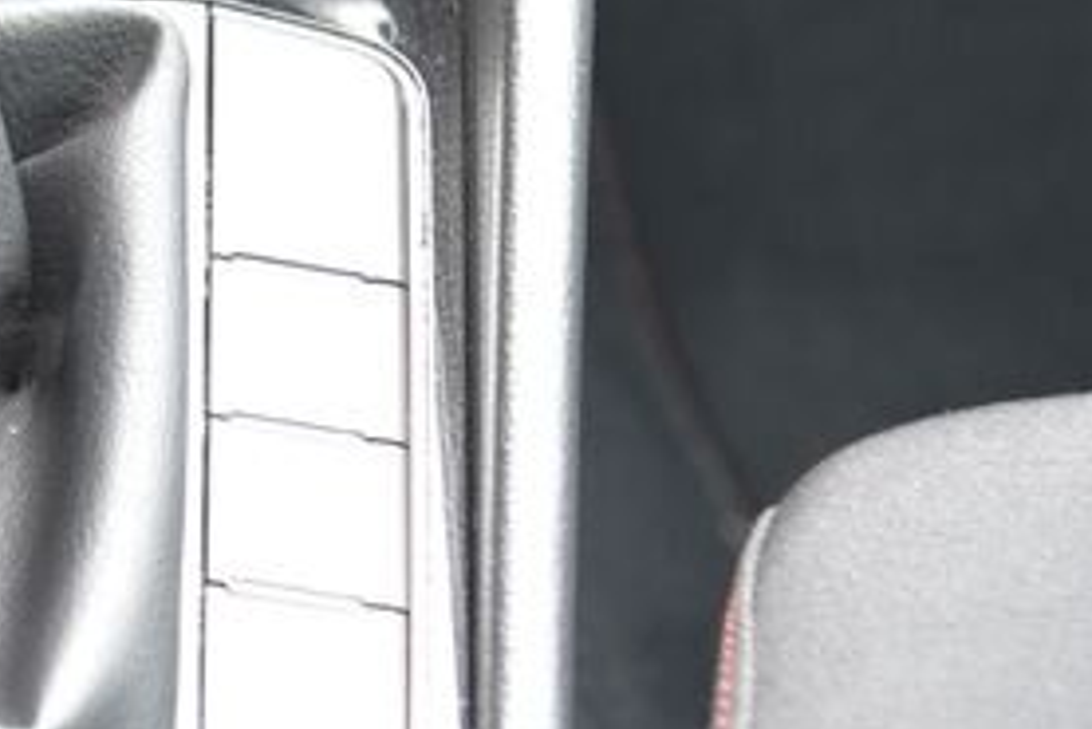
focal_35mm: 203
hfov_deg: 9.9
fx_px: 6161
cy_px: -299
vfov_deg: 6.7
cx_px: -315
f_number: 4
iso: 500
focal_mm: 55
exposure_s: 1/25
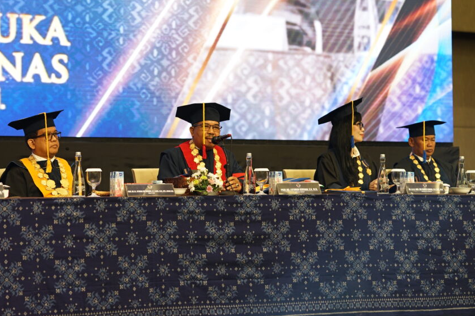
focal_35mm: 103
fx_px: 1358
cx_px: 191
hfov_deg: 19.8
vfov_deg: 13.3
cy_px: 128
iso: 1000
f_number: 2.8
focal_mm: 85
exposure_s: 1/125
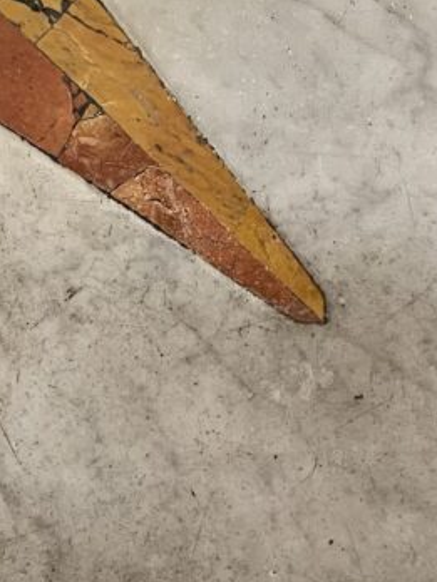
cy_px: -204
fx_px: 2575
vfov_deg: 12.5
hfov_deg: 9.5
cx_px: -136
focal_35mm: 153
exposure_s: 1/100
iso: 200
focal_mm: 6
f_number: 2
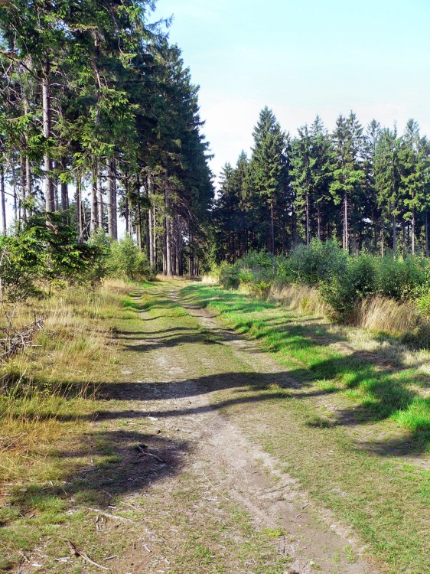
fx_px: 597
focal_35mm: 36
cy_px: 287
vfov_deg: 51.4
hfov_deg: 39.6
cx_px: 215
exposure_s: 1/125
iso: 80
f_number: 4
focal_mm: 6
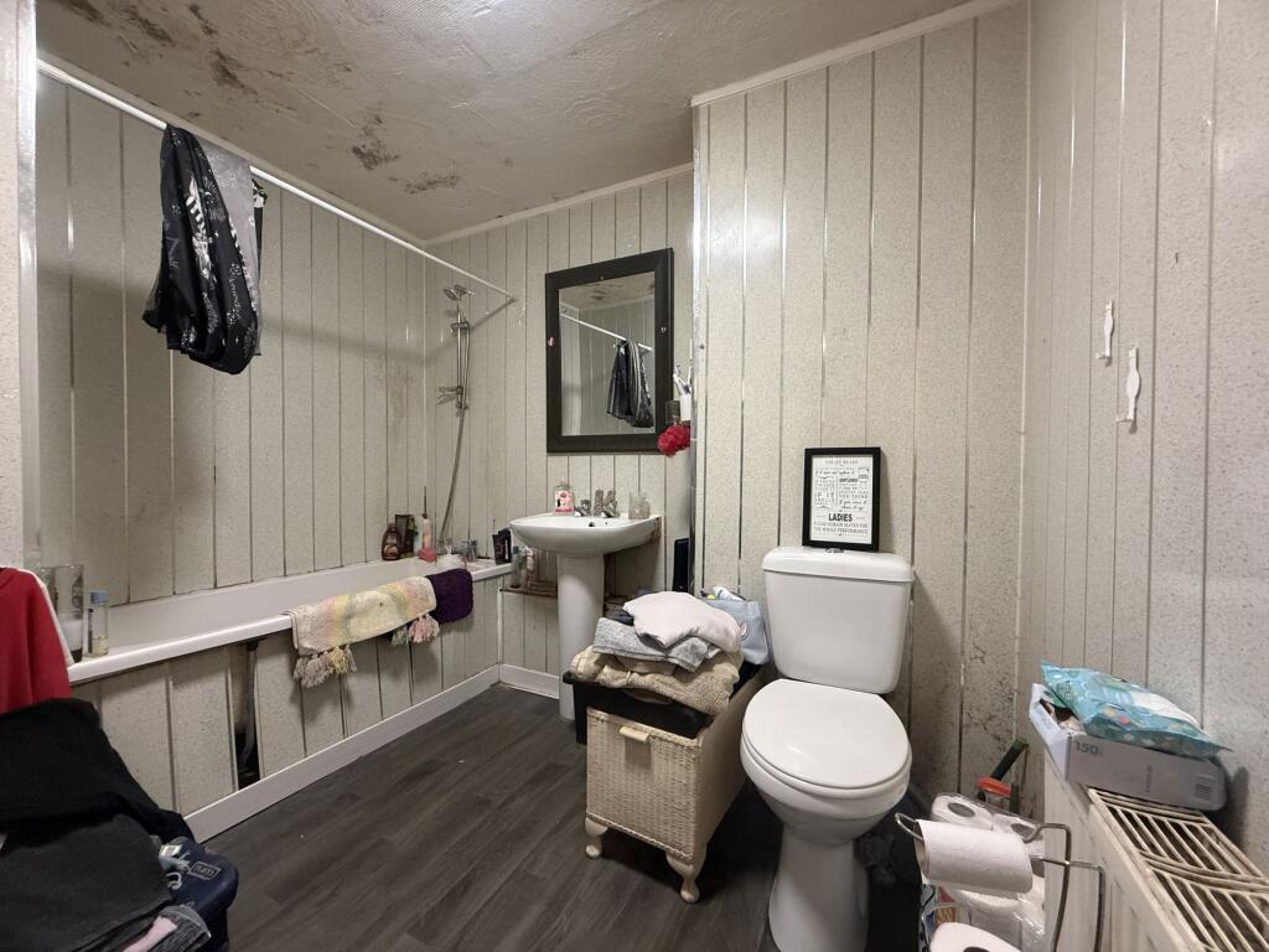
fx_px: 513
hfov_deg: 102.1
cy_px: 476
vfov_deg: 85.7
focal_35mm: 14
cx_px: 634
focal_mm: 2.22
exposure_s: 1/50
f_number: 2.2
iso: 320
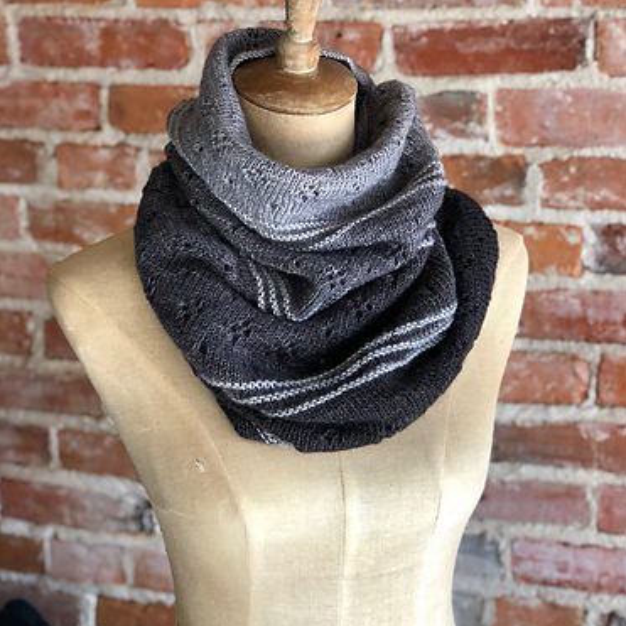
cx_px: 315
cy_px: 299
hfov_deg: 27.7
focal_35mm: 62
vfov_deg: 27.7
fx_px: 1269
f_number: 2.4
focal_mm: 6
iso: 80
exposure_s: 1/60
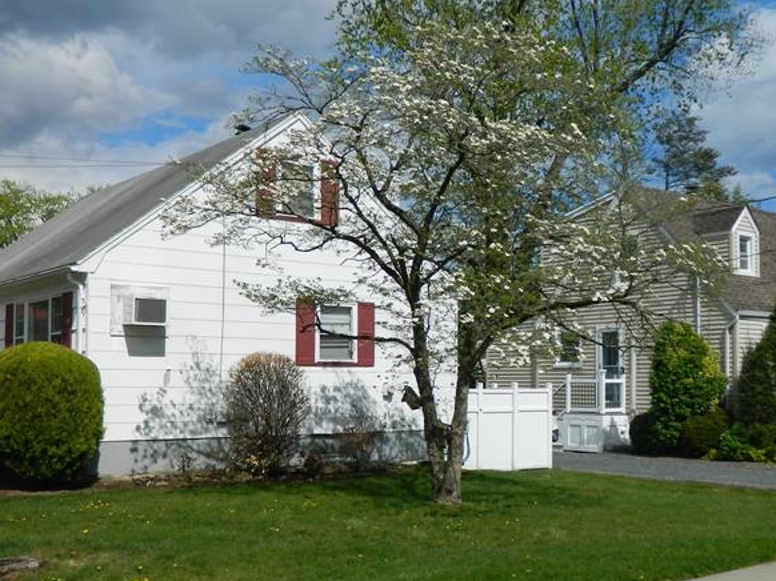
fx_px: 986
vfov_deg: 32.7
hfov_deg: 42.7
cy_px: 361
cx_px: 473
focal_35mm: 44
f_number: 8.7
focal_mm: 4.5
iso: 80
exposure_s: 1/320
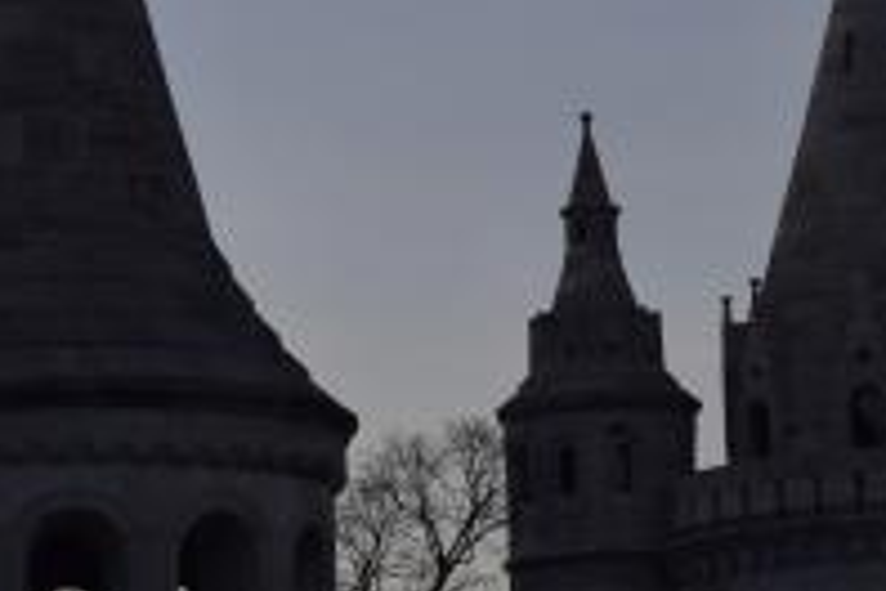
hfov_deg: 9.9
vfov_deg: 6.6
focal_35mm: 208
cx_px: 461
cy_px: 78
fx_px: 5125
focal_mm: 55
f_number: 14
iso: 100
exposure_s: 1/80
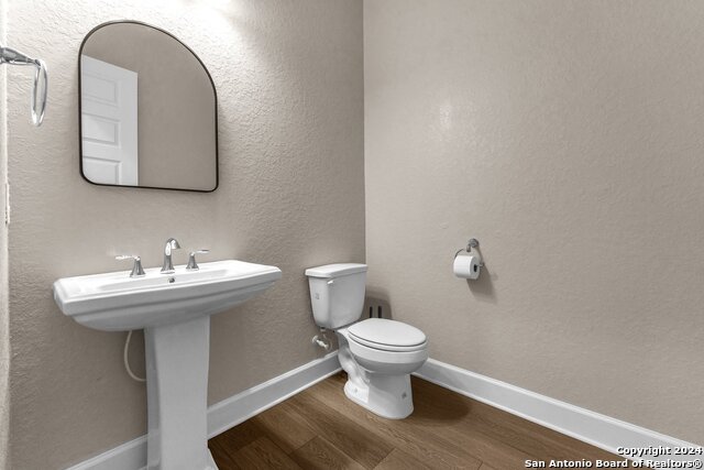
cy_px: 235
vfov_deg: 81.2
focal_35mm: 14
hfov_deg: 104.2
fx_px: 274
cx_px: 352
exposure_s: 1/100
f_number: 6.3
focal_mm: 14
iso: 1000
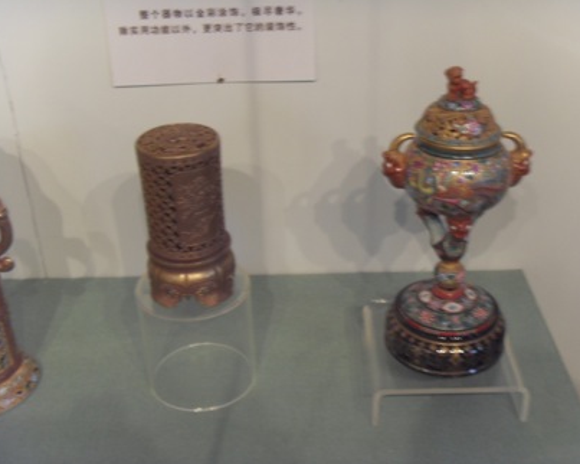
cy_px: 233
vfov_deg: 31.4
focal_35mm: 48
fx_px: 824
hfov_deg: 38.8
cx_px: 311
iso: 200
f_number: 3.7
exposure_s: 1/3
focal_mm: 7.7
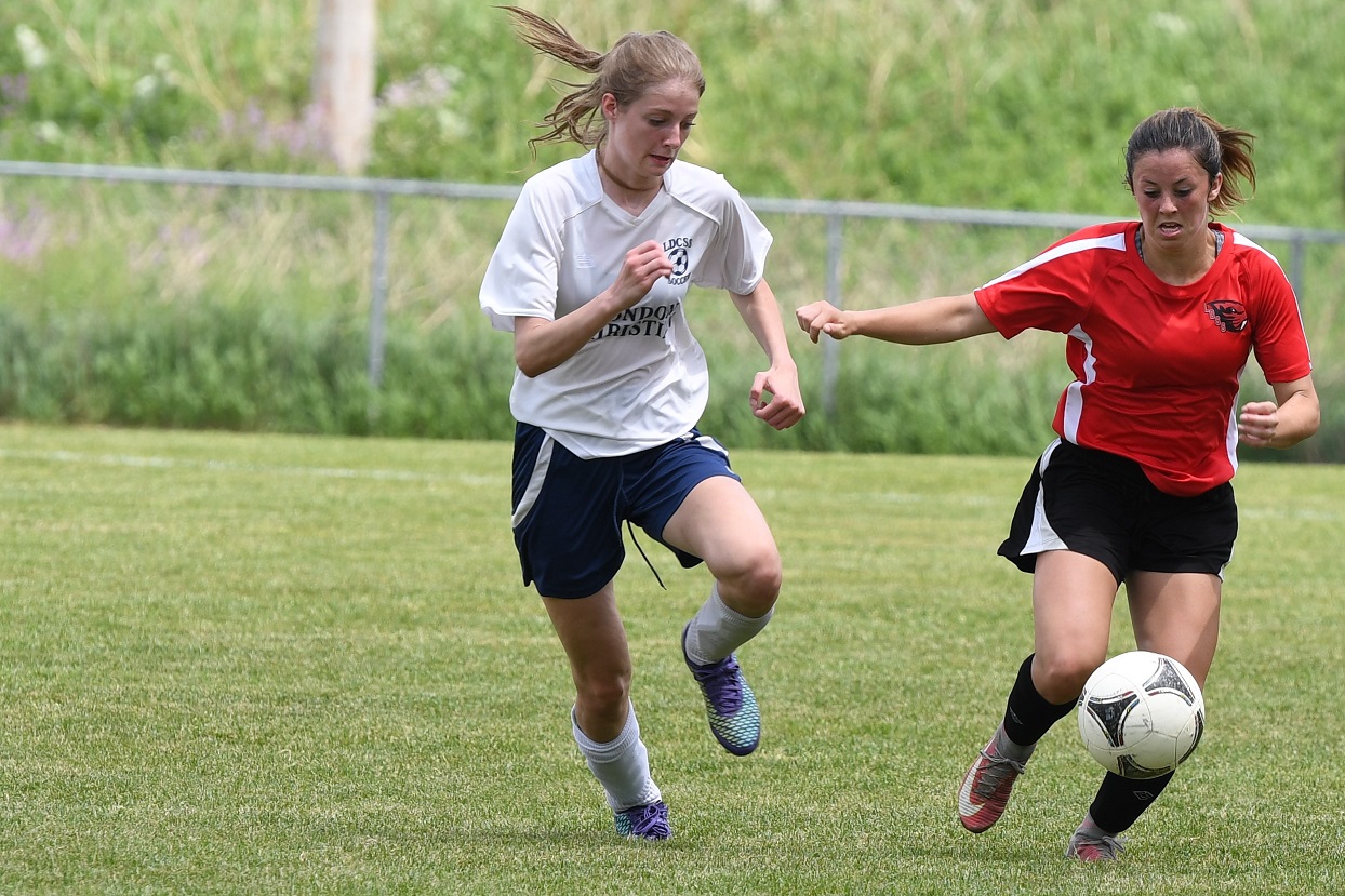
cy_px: 448
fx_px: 10366
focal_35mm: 278
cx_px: 672
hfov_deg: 7.4
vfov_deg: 5.0
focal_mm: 185
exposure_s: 1/1000
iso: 200
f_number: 5
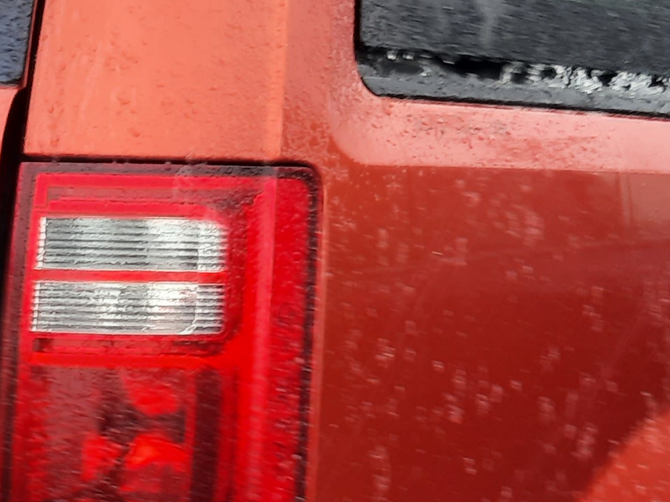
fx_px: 2013
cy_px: 386
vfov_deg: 14.2
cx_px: 191
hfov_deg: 18.8
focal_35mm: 104
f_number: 1.7
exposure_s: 1/60
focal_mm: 3.92
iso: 50
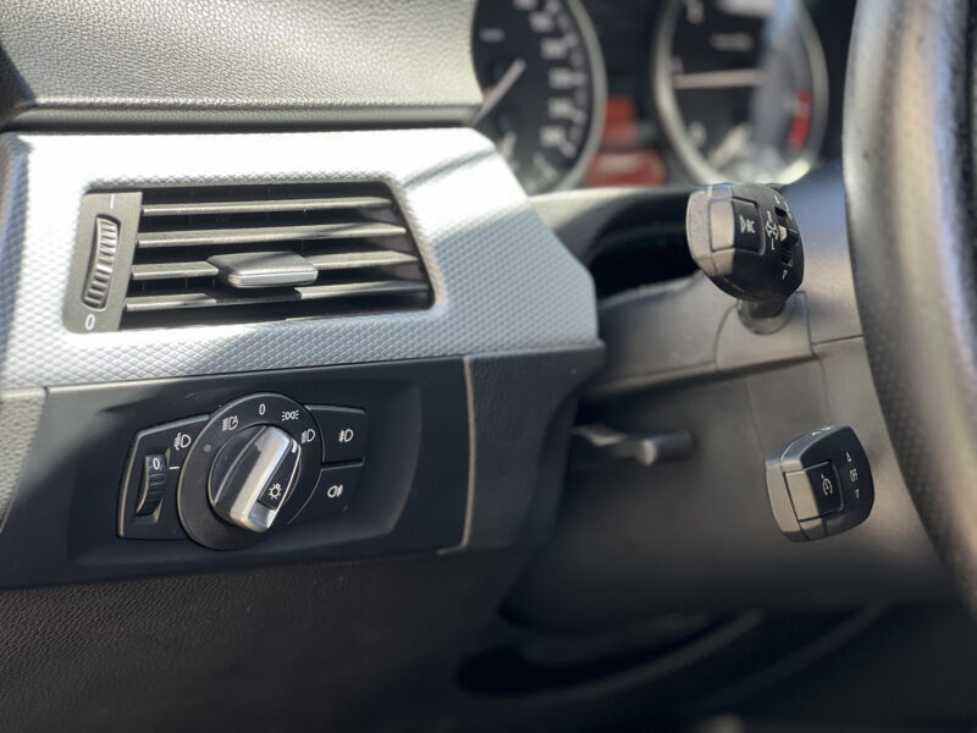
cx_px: 488
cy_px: 366
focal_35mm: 77
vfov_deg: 19.1
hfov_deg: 25.3
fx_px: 2173
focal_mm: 9
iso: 80
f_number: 2.8
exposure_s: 1/121
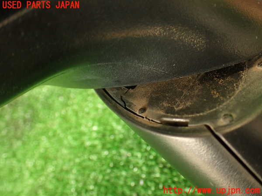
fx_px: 242
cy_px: 98
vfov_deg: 44.2
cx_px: 131
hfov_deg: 56.8
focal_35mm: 32
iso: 400
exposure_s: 1/30
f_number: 2.4
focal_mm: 5.79
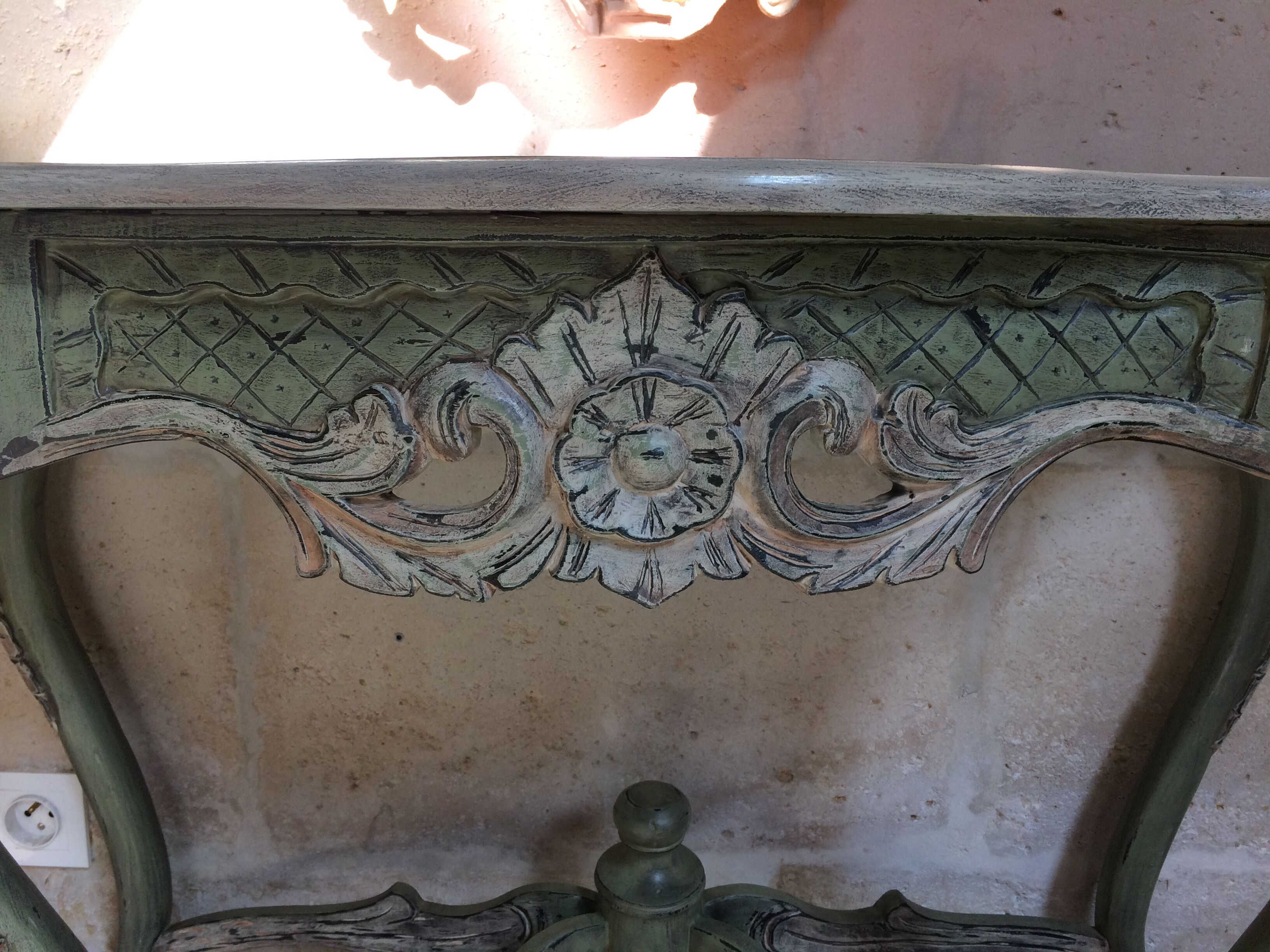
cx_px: 635
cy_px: 476
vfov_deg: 48.2
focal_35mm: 29
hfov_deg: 61.7
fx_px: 1064
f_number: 2.2
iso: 64
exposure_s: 1/100
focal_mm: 4.15
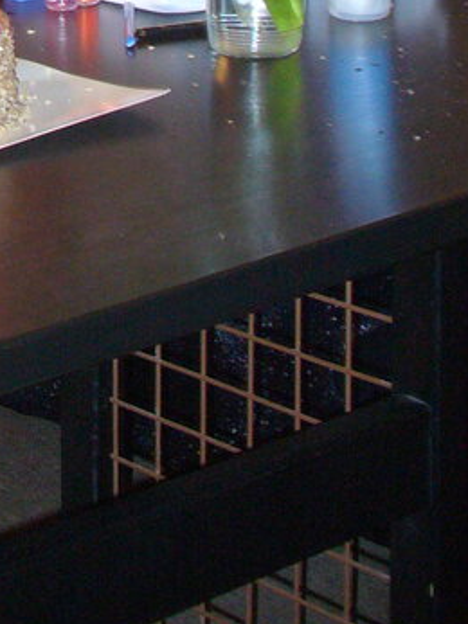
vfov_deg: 13.9
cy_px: -448
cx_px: -301
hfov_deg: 11.0
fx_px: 2309
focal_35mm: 128
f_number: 2.8
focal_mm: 6.1
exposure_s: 1/8
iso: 125
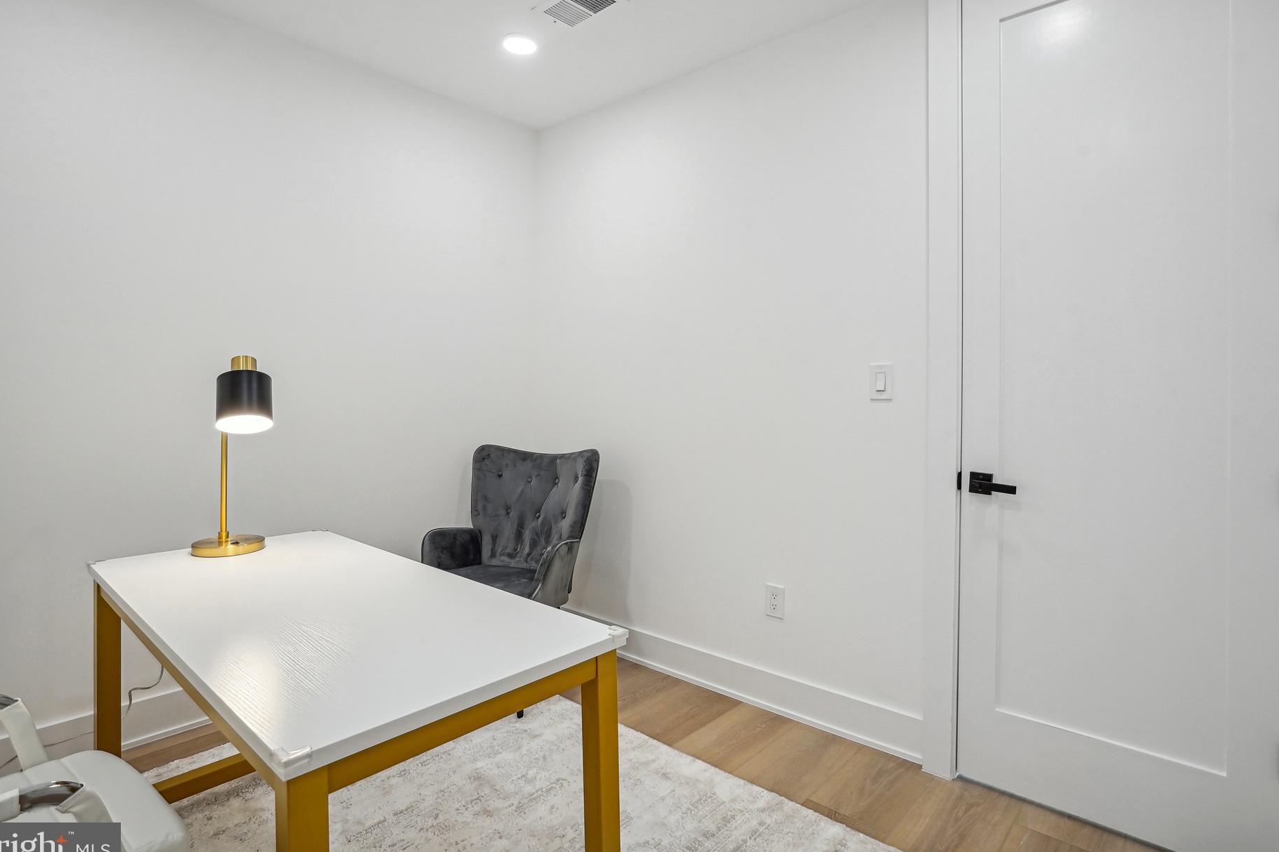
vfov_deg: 67.3
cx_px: 684
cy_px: 394
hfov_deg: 89.9
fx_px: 639
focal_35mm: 18
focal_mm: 16
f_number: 9
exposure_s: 1/50
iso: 640
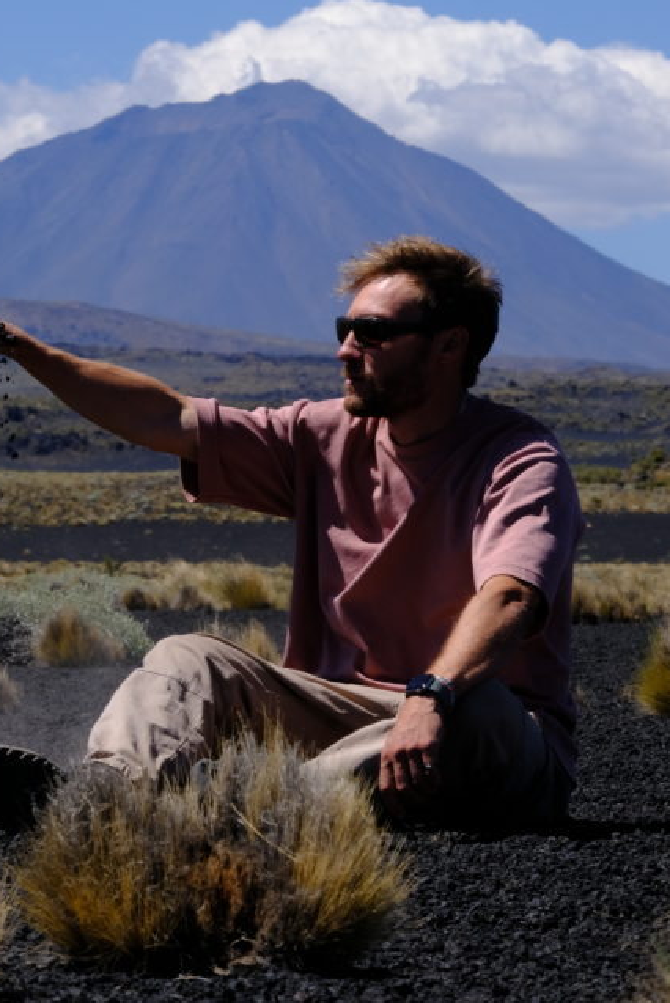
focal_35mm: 246
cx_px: 175
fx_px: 6860
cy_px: 231
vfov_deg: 8.4
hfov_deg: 5.6
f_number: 16
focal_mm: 104.9
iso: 400
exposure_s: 1/320
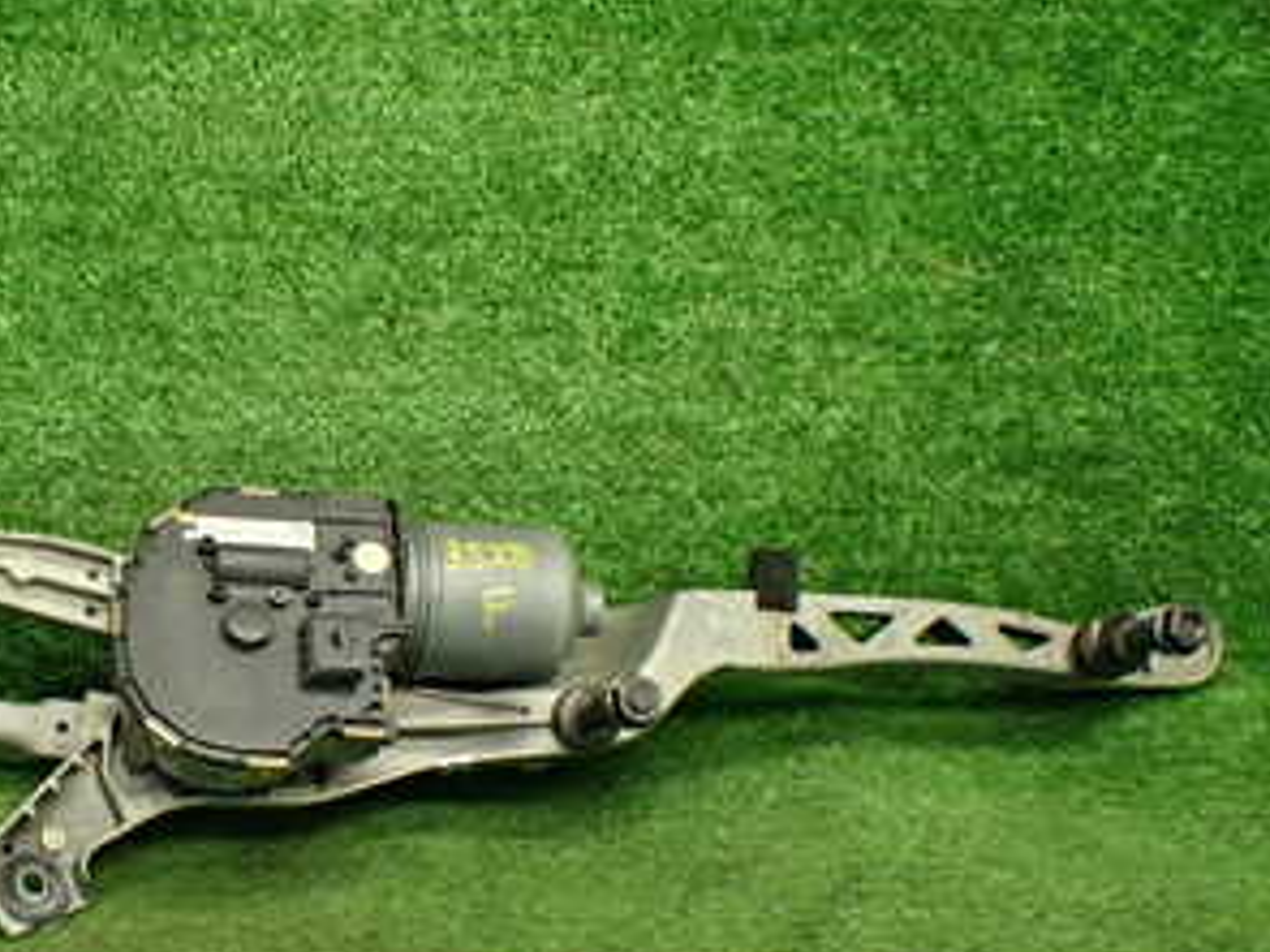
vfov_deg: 23.9
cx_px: 155
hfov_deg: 30.5
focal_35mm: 61
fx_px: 2237
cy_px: 607
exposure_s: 1/125
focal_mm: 5.4
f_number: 2.3
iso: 640
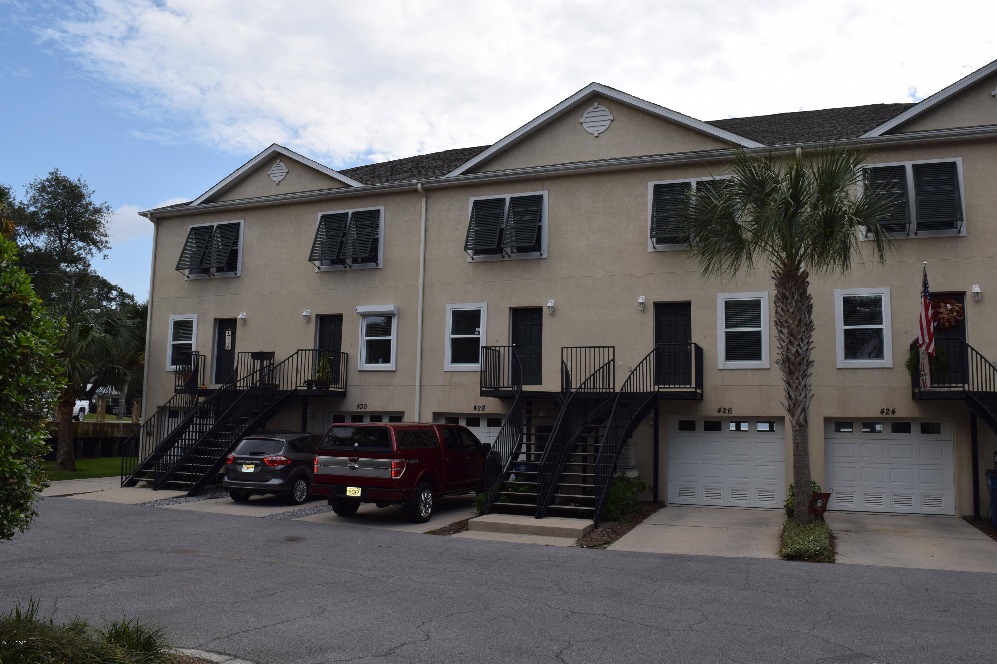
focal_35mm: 27
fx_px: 748
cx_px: 498
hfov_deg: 67.4
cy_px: 332
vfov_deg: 47.9
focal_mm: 18
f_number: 11
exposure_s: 1/200
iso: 100
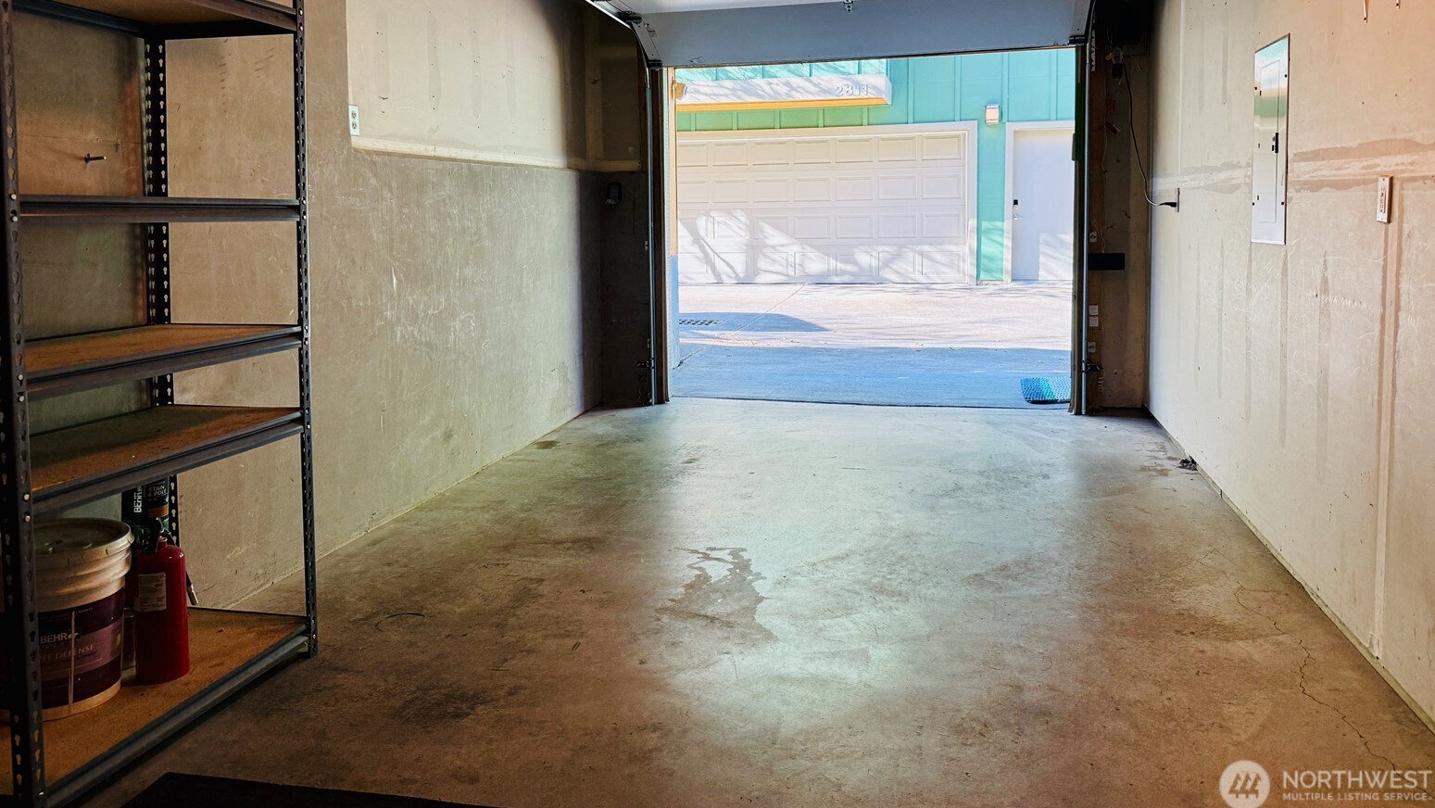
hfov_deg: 69.8
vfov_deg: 42.3
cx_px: 719
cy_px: 267
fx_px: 1028
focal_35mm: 27
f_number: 1.78
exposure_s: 1/240
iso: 125
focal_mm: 6.76
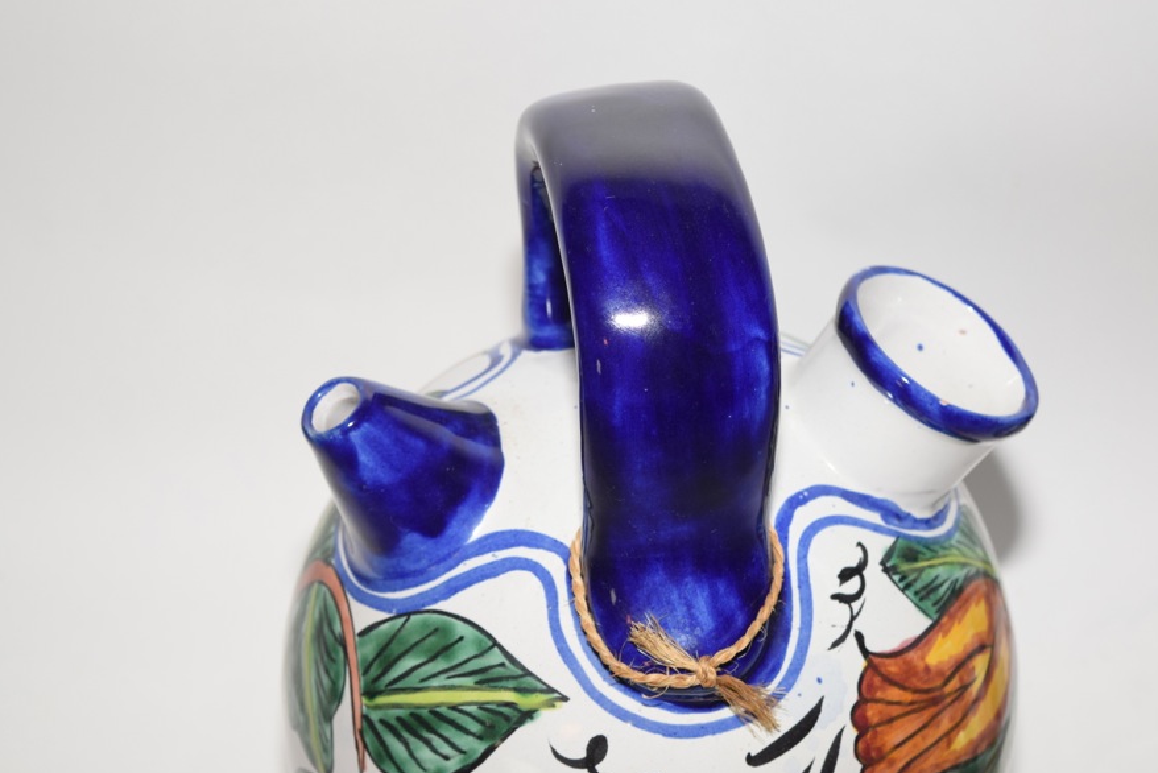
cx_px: 609
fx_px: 2638
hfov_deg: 24.8
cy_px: 375
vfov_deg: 16.7
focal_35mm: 82
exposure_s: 1/60
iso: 450
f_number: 5.3
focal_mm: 48
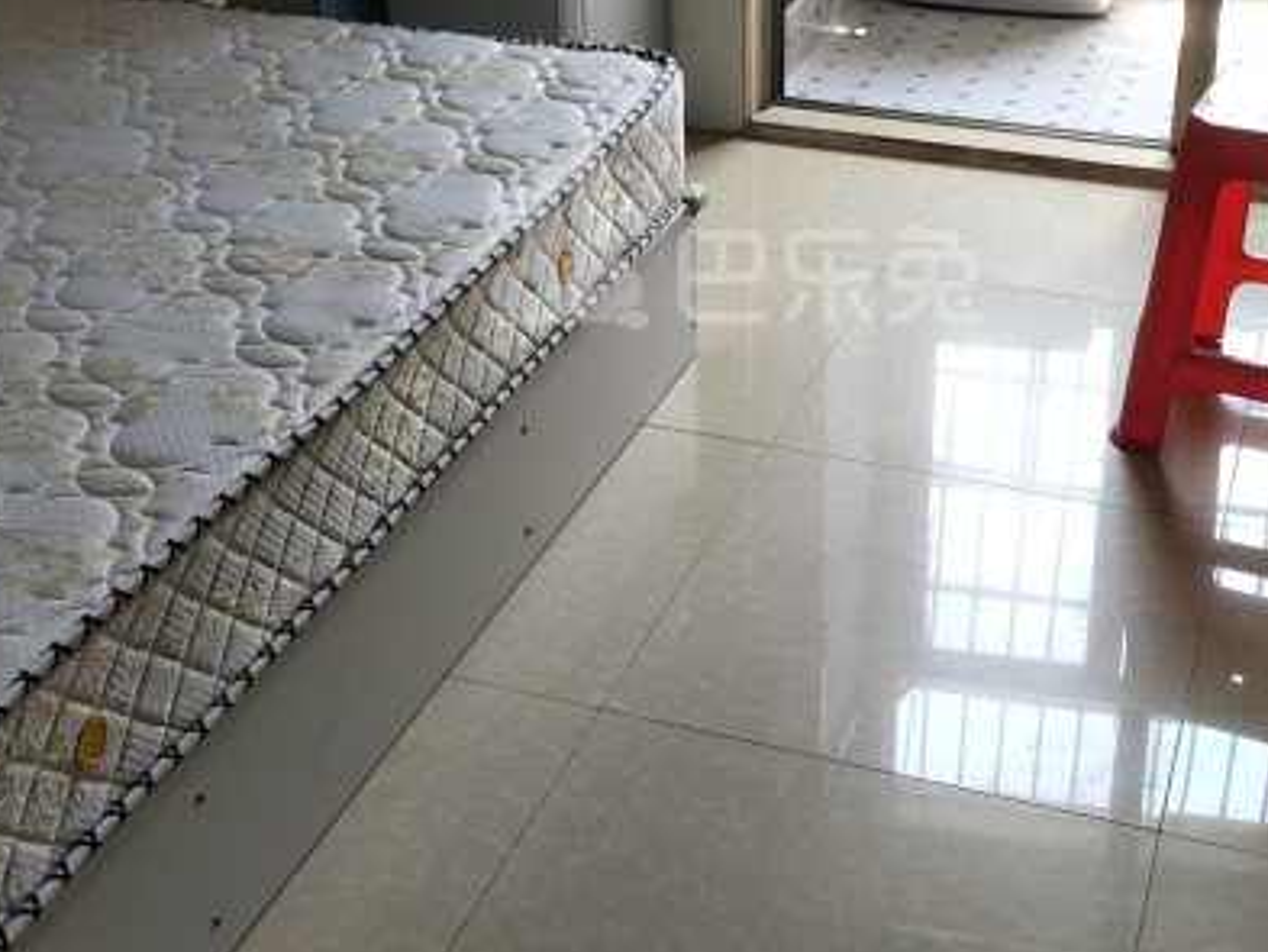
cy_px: 242
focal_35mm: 61
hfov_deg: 31.6
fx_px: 2235
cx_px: 726
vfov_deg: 23.8
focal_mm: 4.35
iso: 56
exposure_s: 1/100
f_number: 1.8
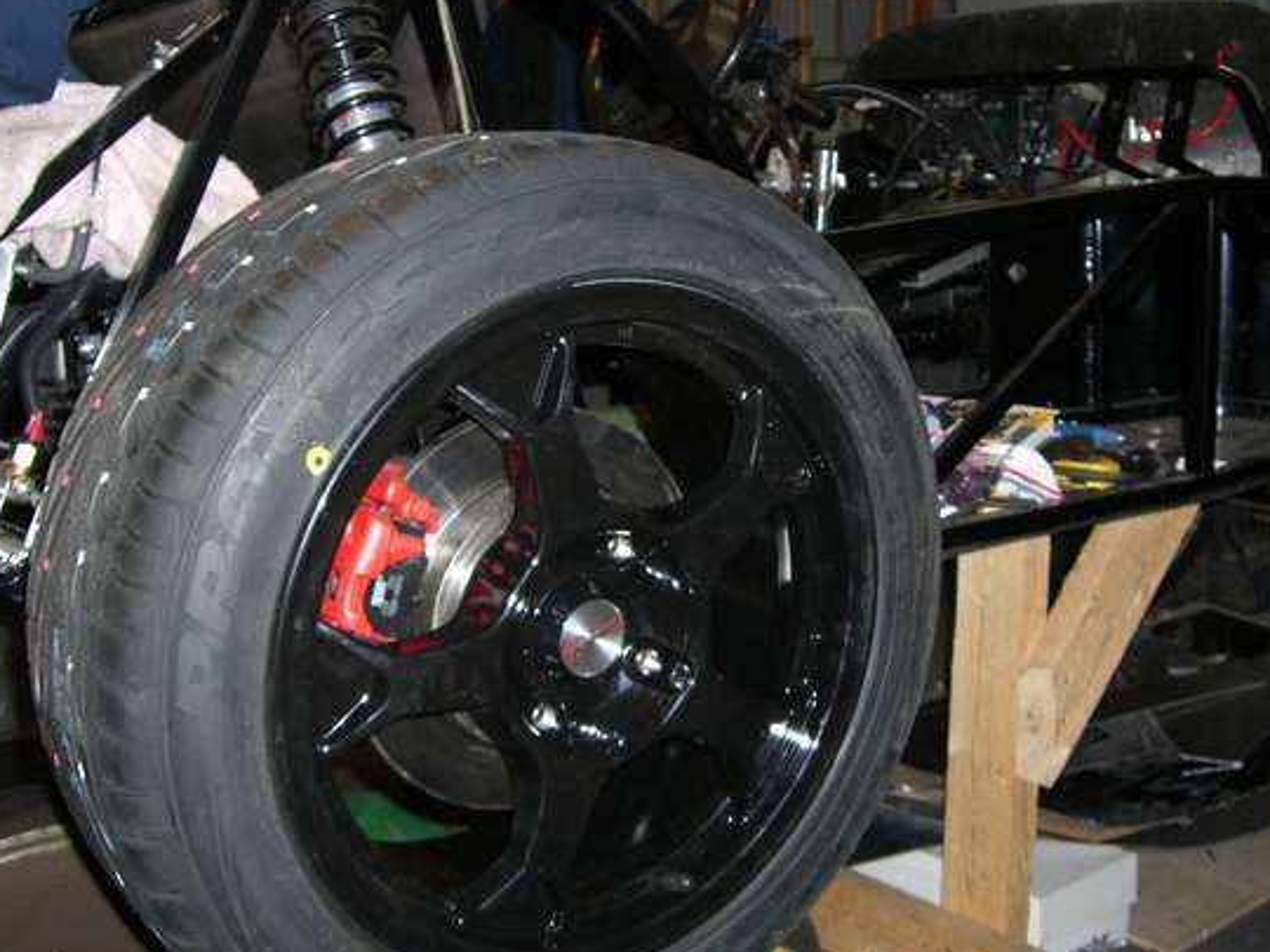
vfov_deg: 32.2
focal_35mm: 45
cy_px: 458
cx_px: 727
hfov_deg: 42.0
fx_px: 1651
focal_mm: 6.2
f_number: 2.7
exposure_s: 1/60
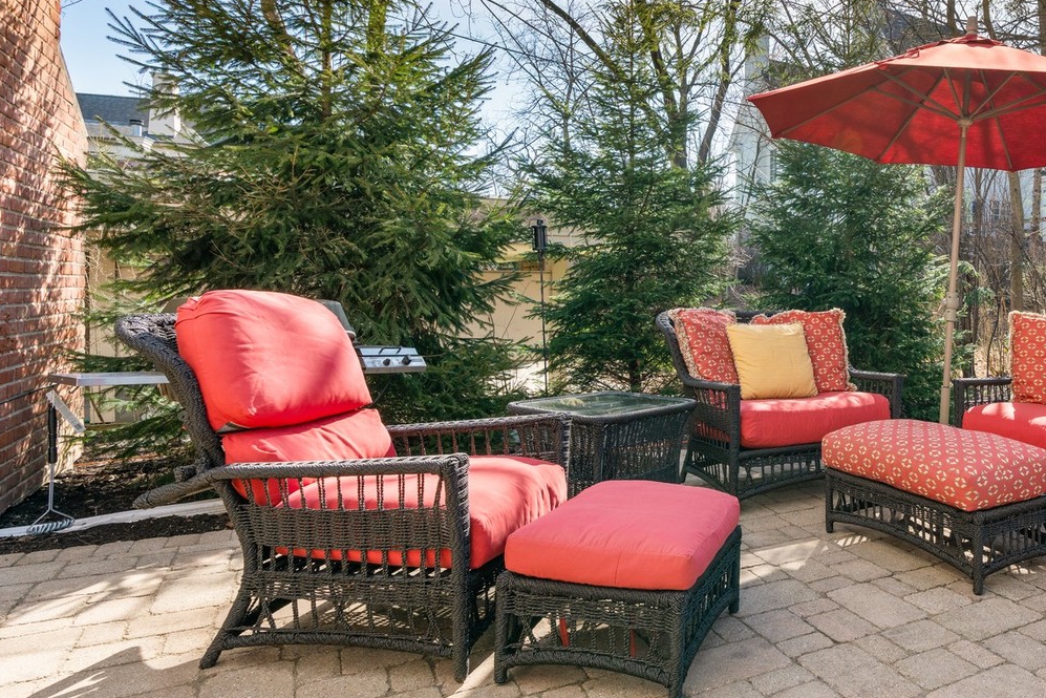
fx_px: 756
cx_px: 805
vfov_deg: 49.3
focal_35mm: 26
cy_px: 283
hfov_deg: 64.5
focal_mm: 16
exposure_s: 1/250
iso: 320
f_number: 7.1
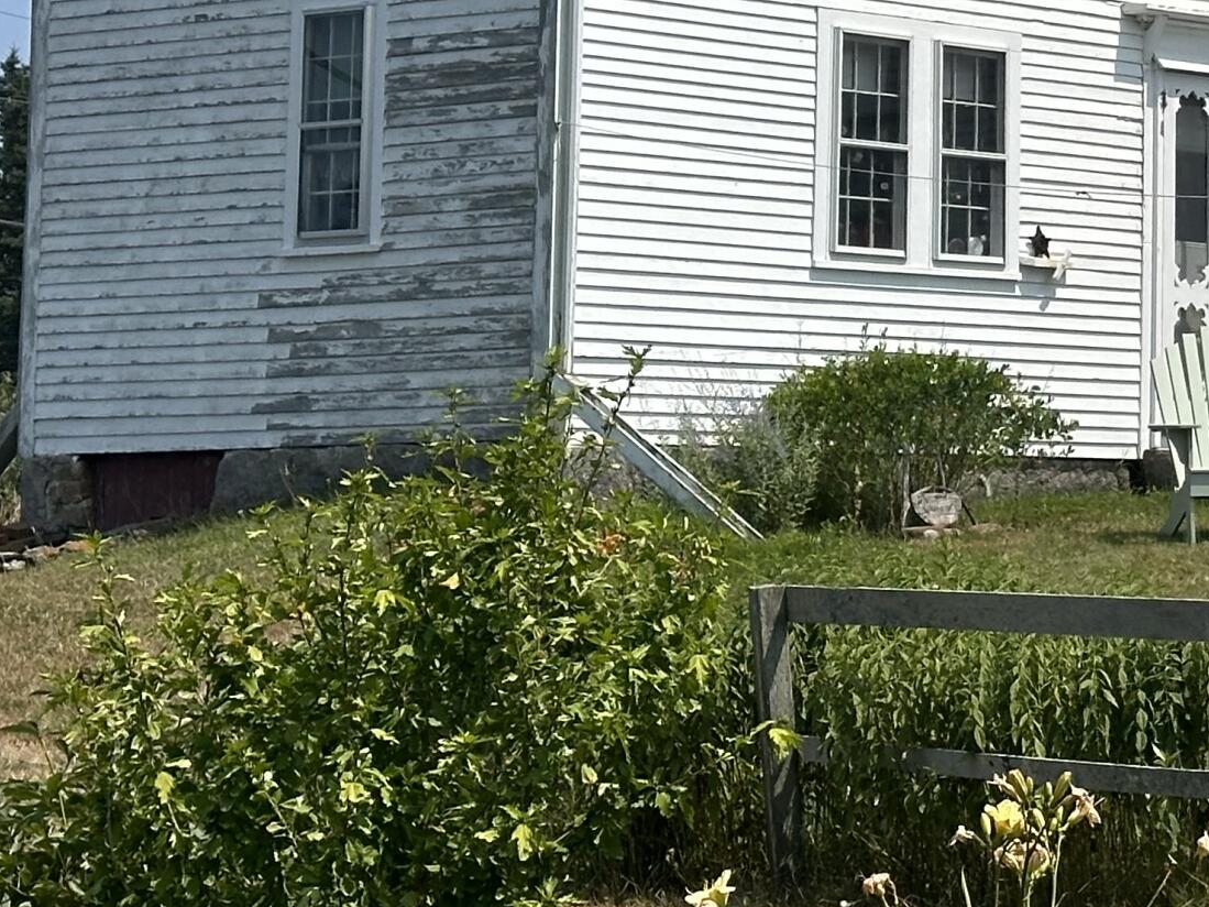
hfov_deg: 14.5
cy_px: 94
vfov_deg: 11.2
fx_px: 4575
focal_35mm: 131
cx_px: 1473
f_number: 1.78
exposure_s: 1/6211
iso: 64
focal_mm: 6.86
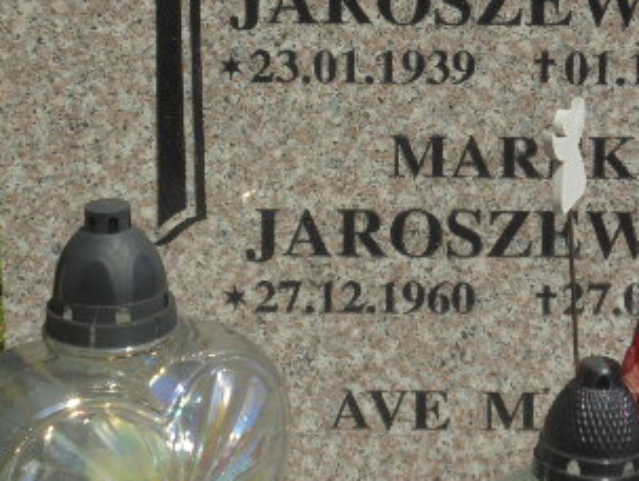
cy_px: 38
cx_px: 458
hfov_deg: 12.8
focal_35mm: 154
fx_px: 2846
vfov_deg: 9.6
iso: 100
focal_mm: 13.1
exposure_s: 1/640
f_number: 6.1
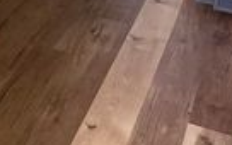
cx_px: -138
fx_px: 702
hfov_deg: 16.7
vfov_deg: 10.0
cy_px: -229
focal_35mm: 111
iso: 640
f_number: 1.78
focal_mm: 6.76
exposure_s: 1/40
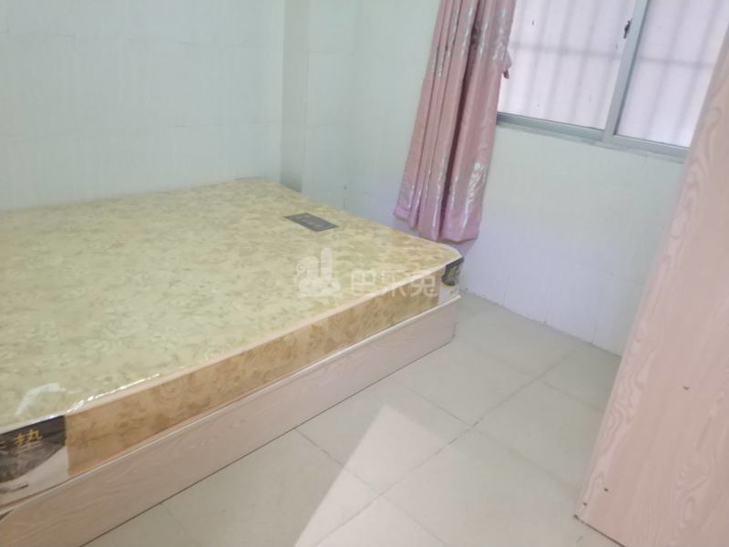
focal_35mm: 32
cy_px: 274
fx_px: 674
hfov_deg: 56.8
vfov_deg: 44.2
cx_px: 364
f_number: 2
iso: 657
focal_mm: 4.5
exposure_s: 1/17
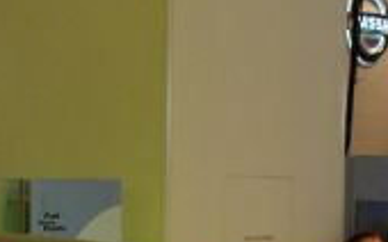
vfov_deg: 5.2
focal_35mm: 245
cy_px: 623
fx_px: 2589
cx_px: 208
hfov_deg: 8.6
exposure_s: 1/60
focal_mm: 8.2
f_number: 2.8
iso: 75
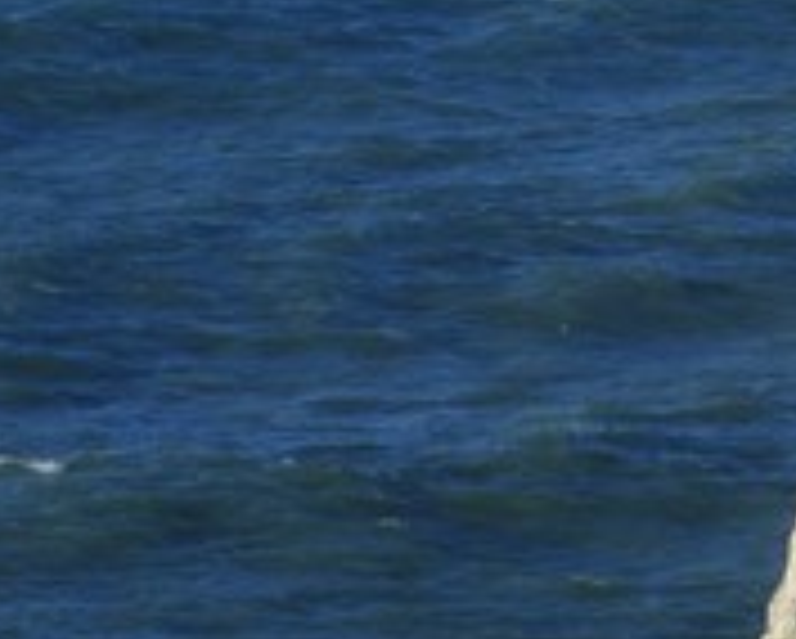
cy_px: -1166
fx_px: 24339
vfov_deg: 1.5
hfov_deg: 1.9
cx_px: 2824
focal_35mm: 1032
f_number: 8
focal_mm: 122
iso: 200
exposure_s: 1/250
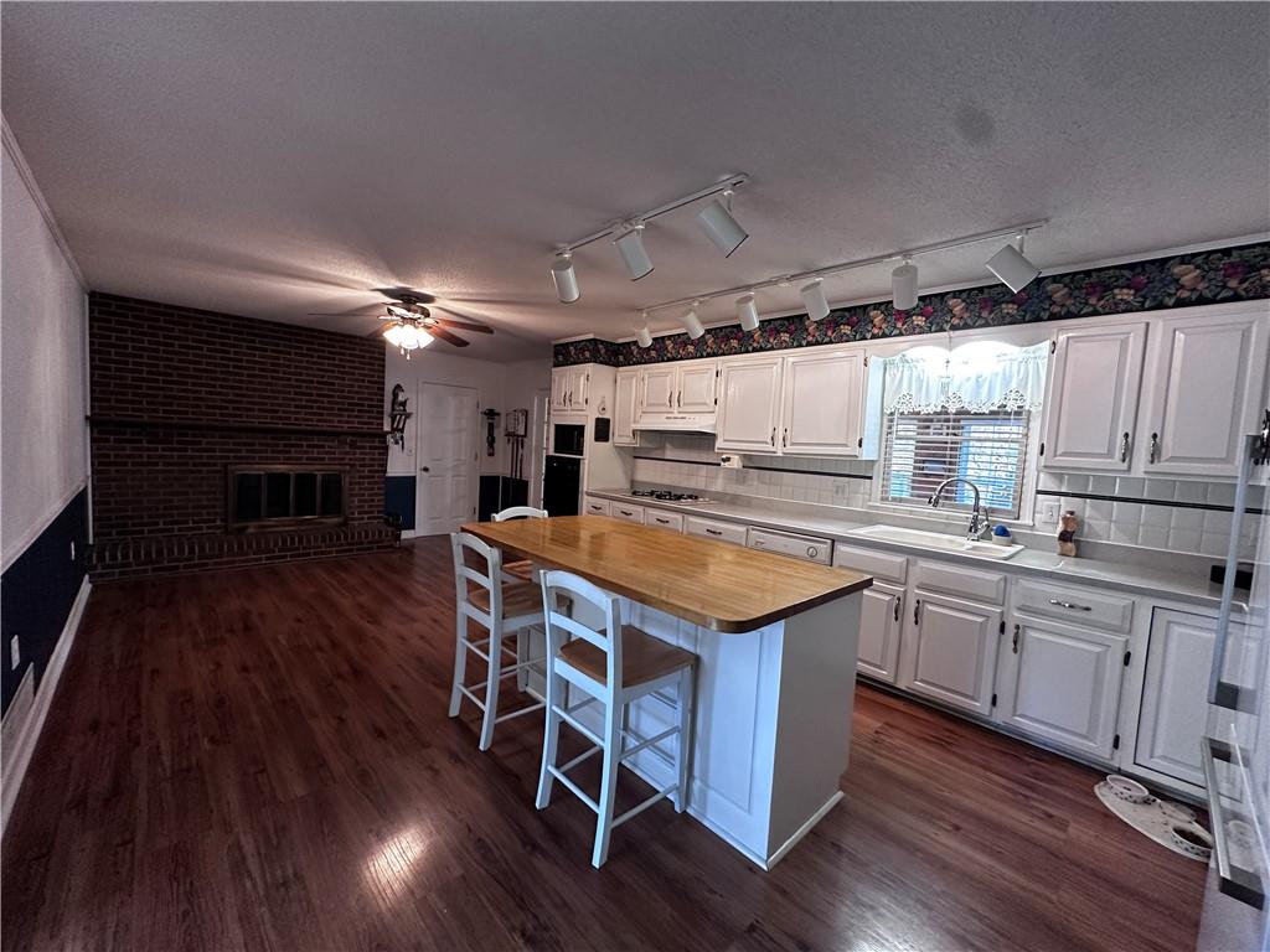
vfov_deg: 85.7
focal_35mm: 14
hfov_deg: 102.1
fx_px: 514
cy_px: 476
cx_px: 635
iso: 400
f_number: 2.2
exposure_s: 1/60
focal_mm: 2.22
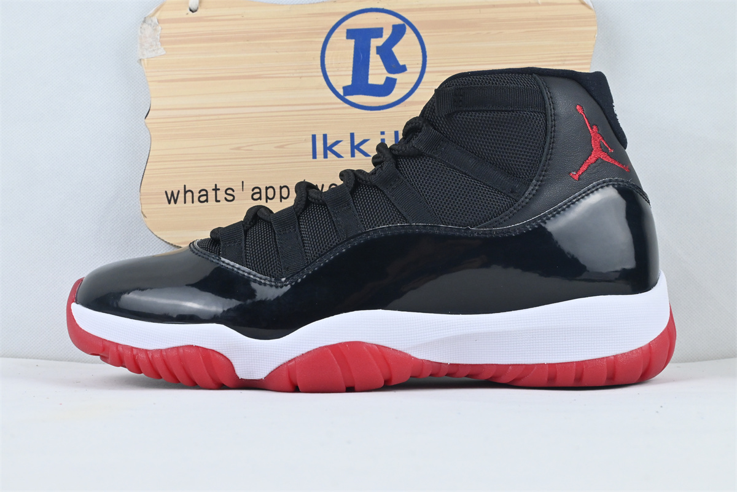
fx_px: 998
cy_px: 246
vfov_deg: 27.7
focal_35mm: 49
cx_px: 368
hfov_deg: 40.5
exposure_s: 1/100
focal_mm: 32.5
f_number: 10
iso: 1000
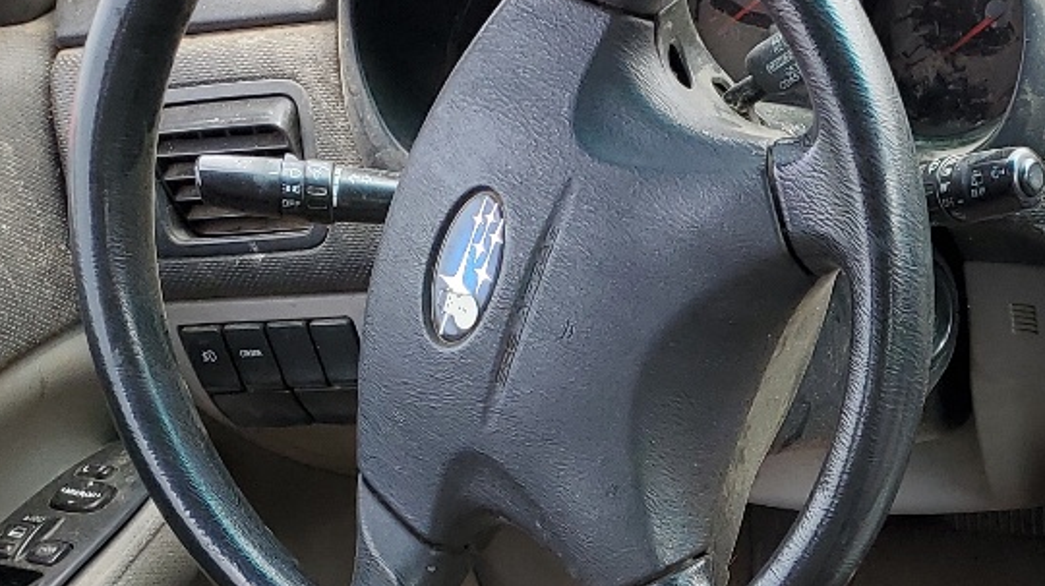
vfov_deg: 13.7
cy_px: 820
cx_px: 1171
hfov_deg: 23.6
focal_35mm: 84
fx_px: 2326
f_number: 1.5
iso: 50
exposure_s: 1/345
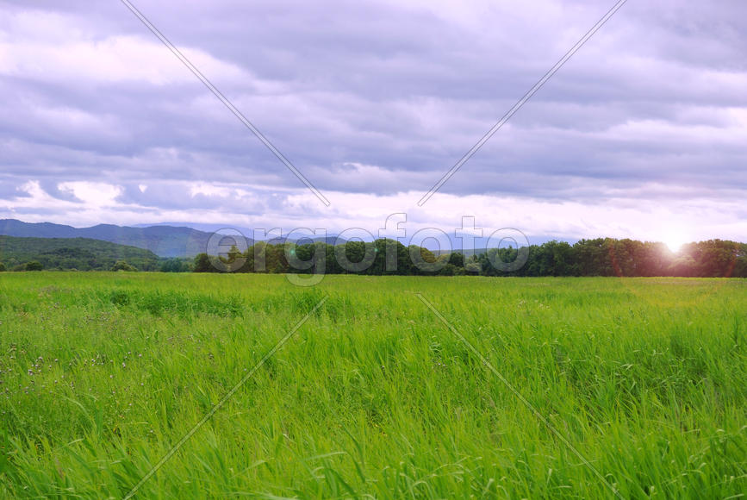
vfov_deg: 16.6
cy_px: 250
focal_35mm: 82
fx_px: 1714
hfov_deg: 24.6
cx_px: 374
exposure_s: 1/250
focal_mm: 55
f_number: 8
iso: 100
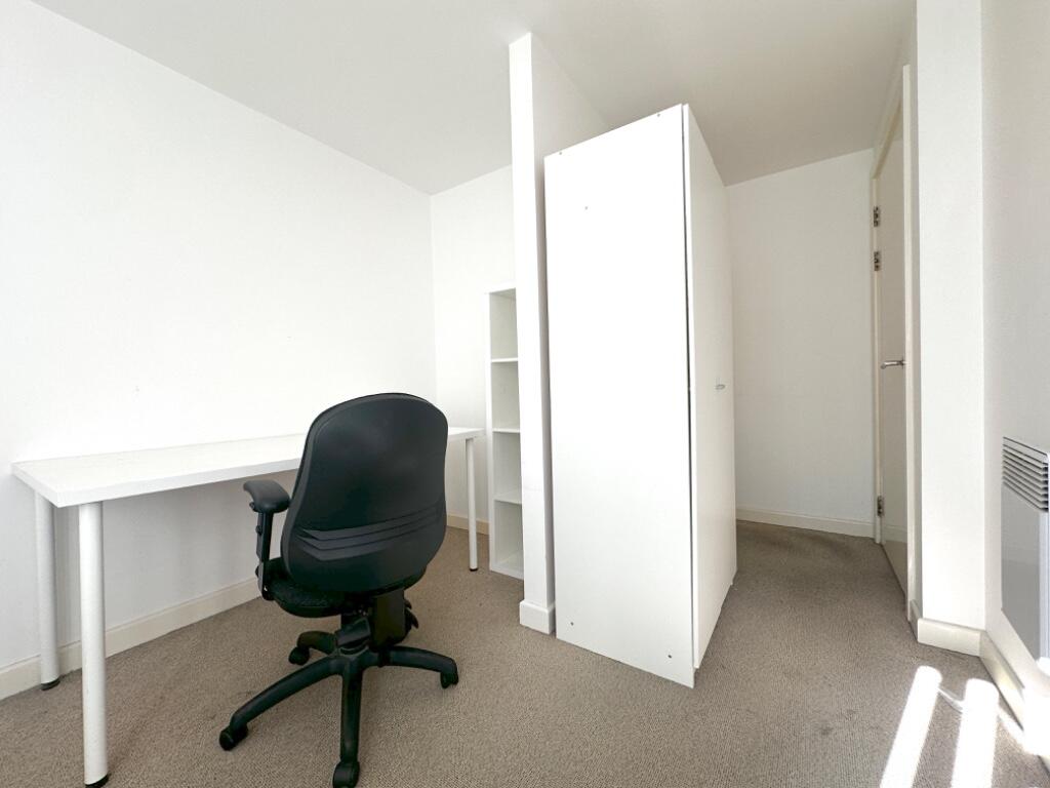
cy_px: 394
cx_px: 525
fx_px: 425
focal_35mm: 14
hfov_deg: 102.1
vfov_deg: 85.7
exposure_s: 1/100
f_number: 2.2
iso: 64
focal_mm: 2.22
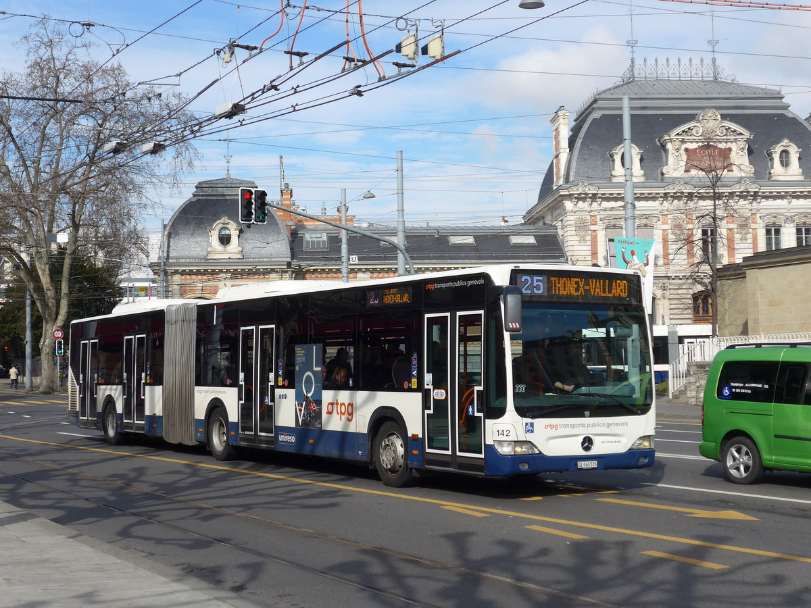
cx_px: 406
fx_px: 1289
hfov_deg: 34.9
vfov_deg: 26.6
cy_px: 304
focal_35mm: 55
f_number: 3.4
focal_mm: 11.3
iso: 80
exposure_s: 1/1000
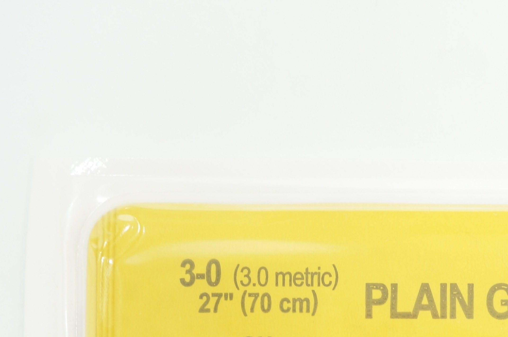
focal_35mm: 89
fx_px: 1255
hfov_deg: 22.0
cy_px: 373
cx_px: 508
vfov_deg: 14.9
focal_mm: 26
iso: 400
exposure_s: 1/15
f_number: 8
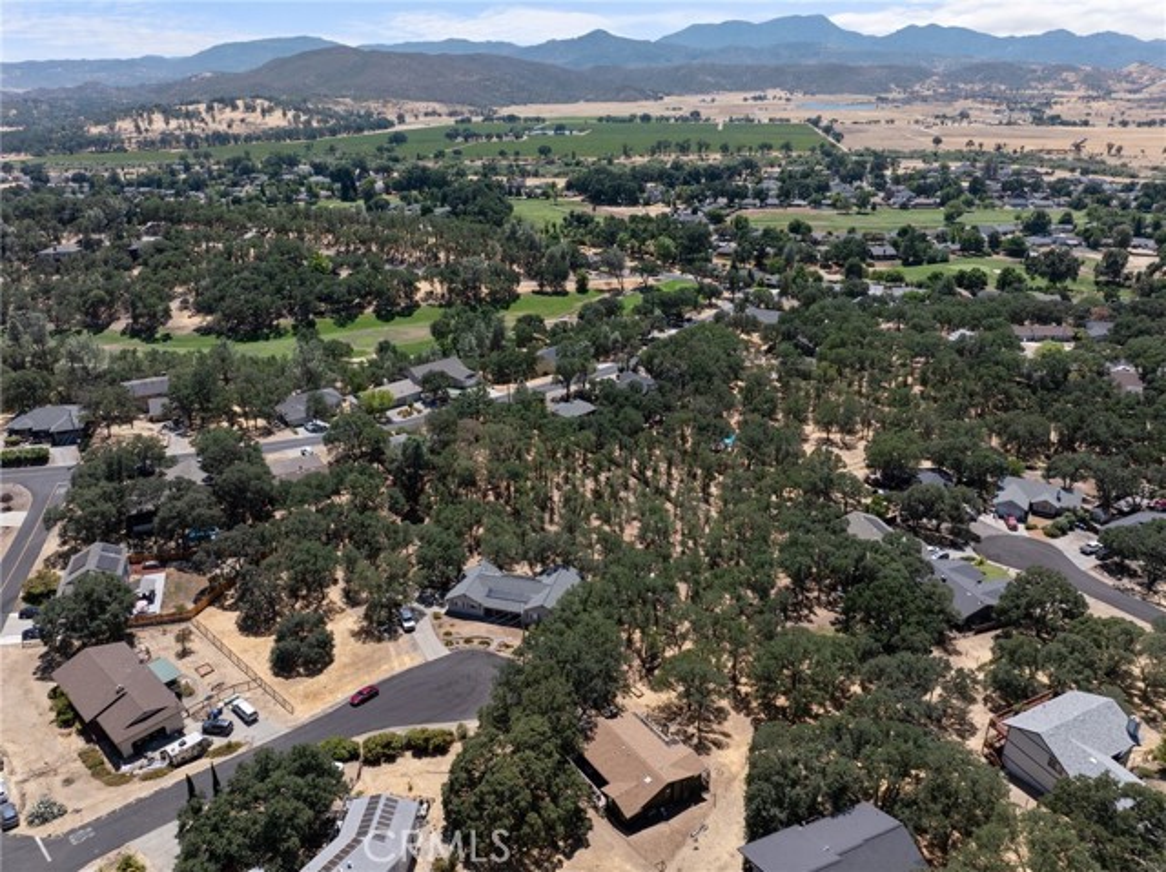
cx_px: 583
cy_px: 436
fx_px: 808
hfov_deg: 71.6
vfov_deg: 56.8
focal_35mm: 24
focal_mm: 12.29
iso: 100
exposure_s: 1/60
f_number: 3.5
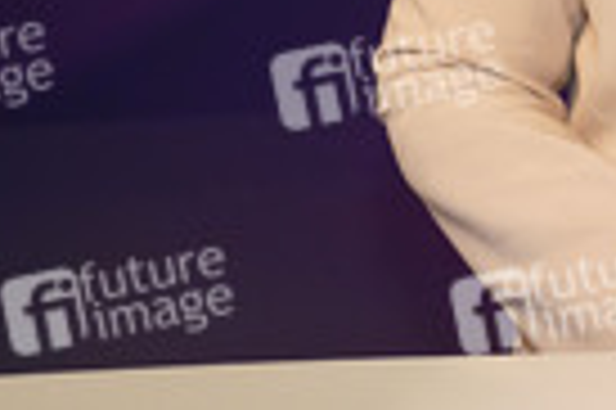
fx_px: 2581
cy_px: -261
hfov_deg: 13.0
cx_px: 897
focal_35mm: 151
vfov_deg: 8.8
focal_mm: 46
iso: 2000
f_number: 5
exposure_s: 1/160
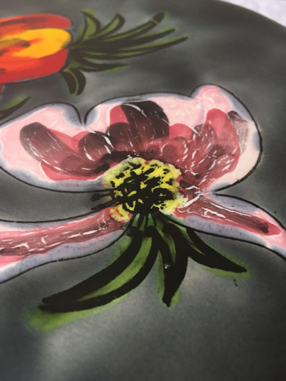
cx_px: 143
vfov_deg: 61.7
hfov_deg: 48.2
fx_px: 319
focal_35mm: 29
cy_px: 190
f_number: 2.2
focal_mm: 4.15
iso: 200
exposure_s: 1/20
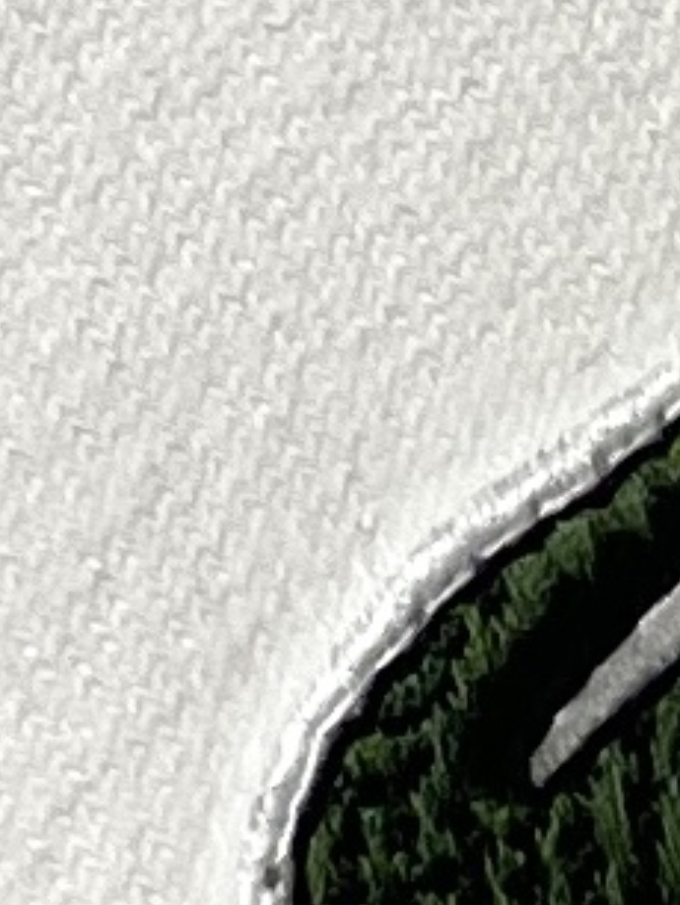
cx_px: 896
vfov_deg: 20.0
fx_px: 2511
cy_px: 833
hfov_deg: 14.7
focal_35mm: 96
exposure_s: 1/121
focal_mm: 4.25
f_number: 1.8
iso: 50
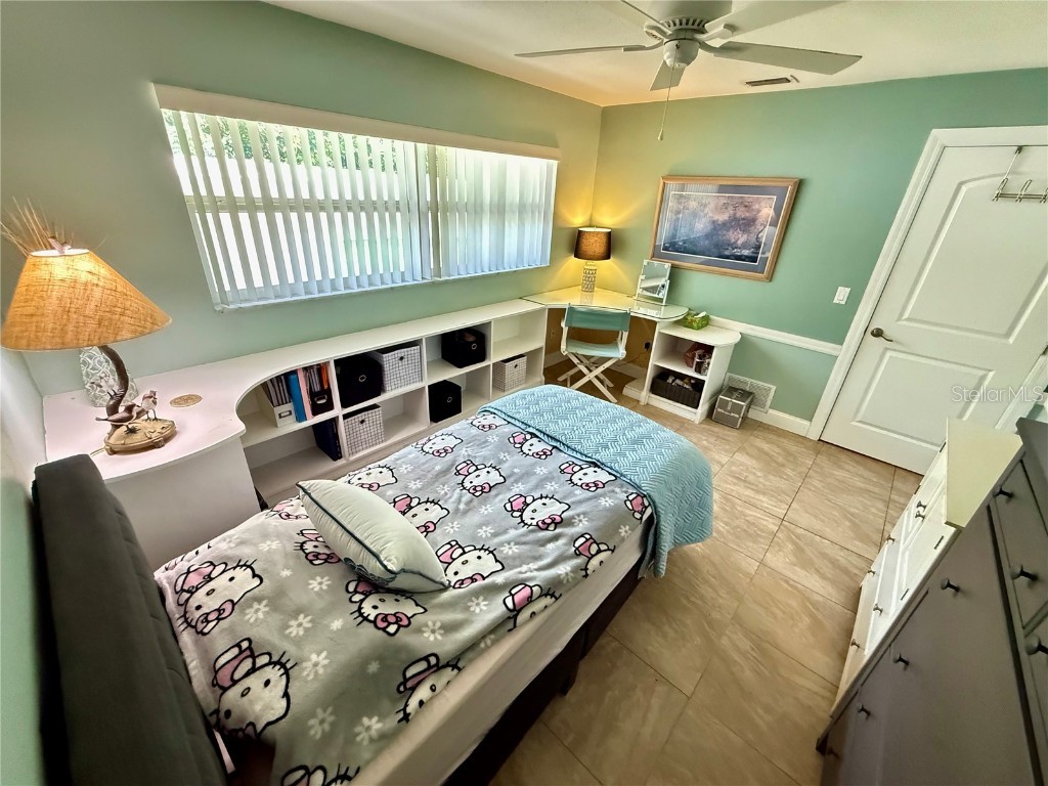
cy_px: 393
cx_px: 524
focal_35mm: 14
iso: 800
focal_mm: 2.22
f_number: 2.2
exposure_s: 1/60
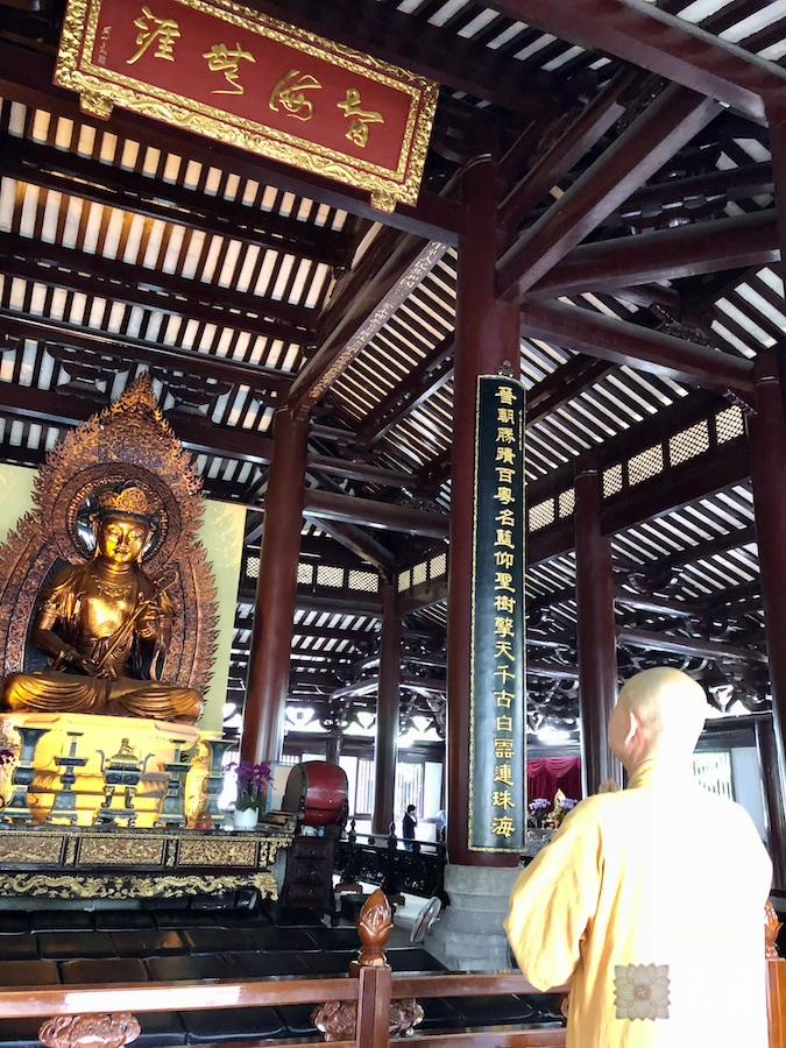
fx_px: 848
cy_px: 524
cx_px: 393
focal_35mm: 28
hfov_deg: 49.7
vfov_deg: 63.4
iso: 100
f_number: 1.8
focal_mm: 3.99
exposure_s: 1/5
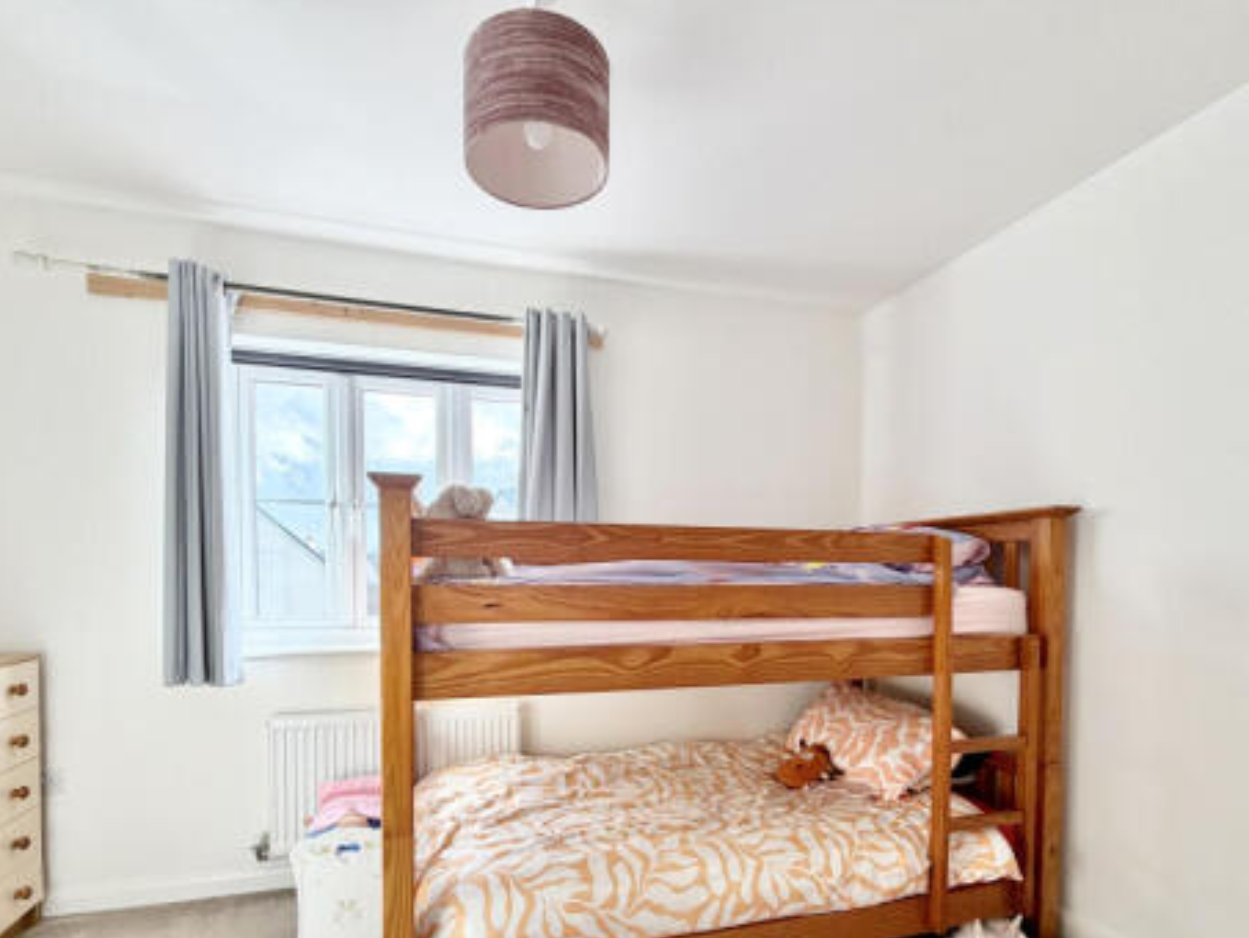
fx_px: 650
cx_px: 619
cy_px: 595
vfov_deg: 70.3
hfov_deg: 87.7
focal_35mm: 18
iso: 64
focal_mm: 2.22
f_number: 2.2
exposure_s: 1/121
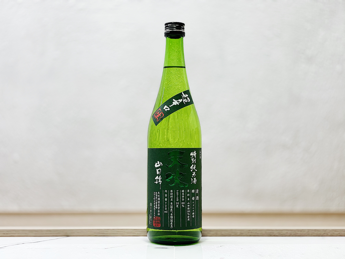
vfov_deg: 28.0
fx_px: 518
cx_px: 172
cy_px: 130
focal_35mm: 52
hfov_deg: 36.8
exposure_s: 1/100
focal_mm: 6
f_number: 2
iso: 64
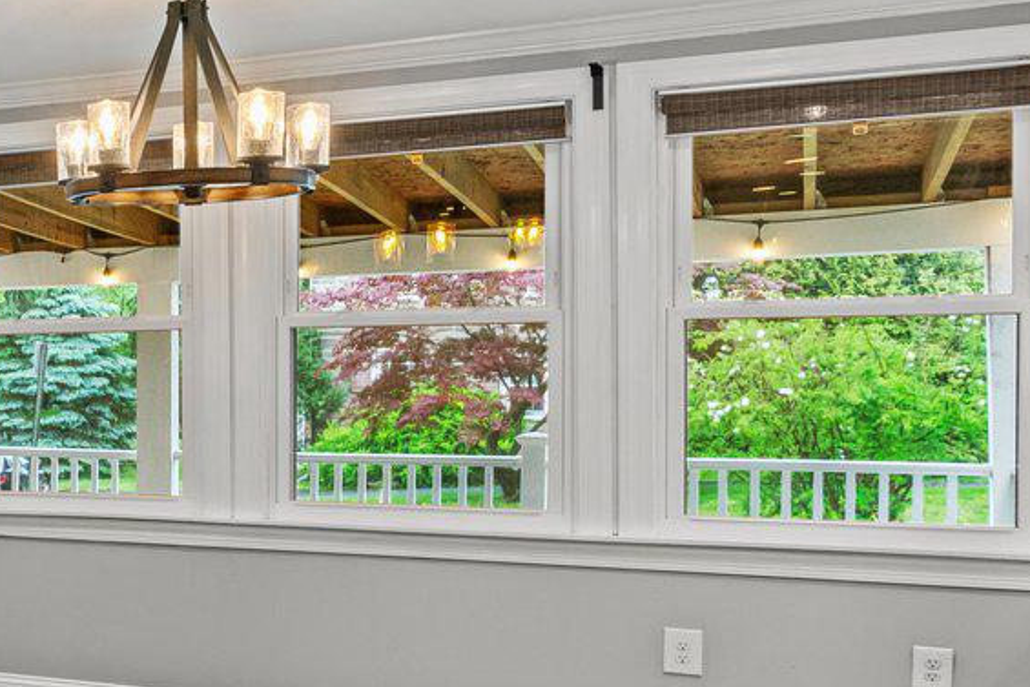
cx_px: -780
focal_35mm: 58
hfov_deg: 22.3
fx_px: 1660
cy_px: 521
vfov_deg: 23.1
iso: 800
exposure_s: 1/5
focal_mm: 16
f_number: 8
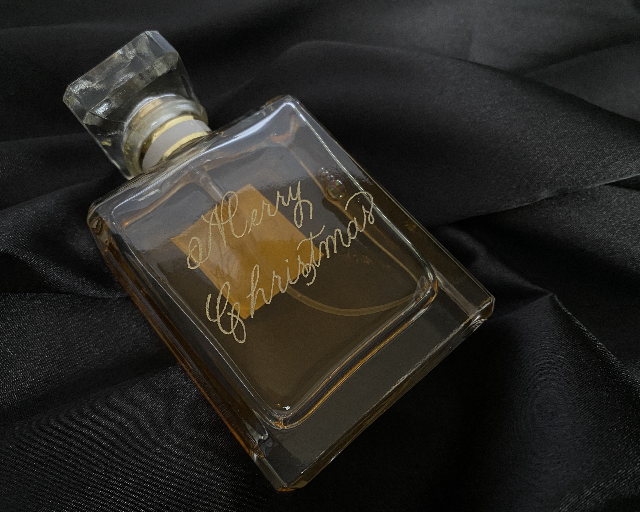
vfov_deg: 53.2
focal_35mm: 27
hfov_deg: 64.0
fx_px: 511
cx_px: 297
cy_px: 252
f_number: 1.8
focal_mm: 4.25
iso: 500
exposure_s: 1/54
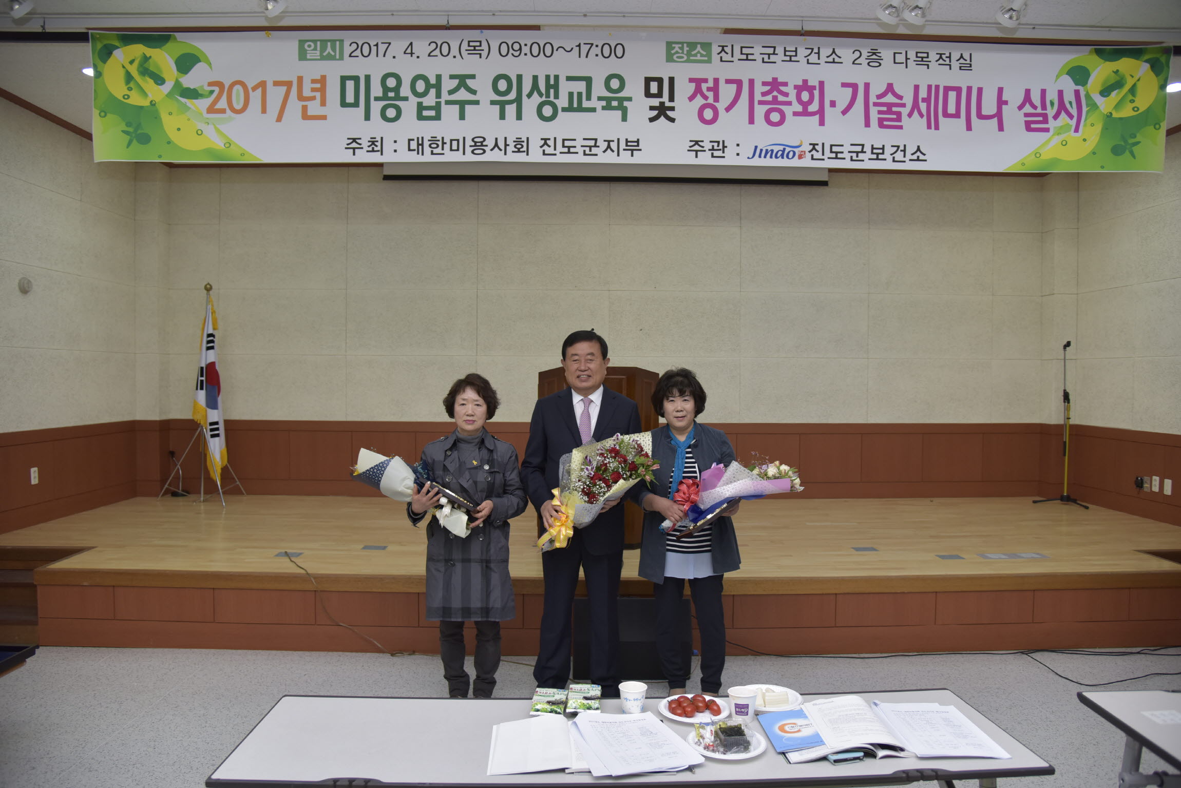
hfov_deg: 73.7
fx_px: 788
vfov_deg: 53.2
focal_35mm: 24
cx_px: 590
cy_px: 394
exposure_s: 1/125
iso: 800
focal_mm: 24
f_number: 4.5
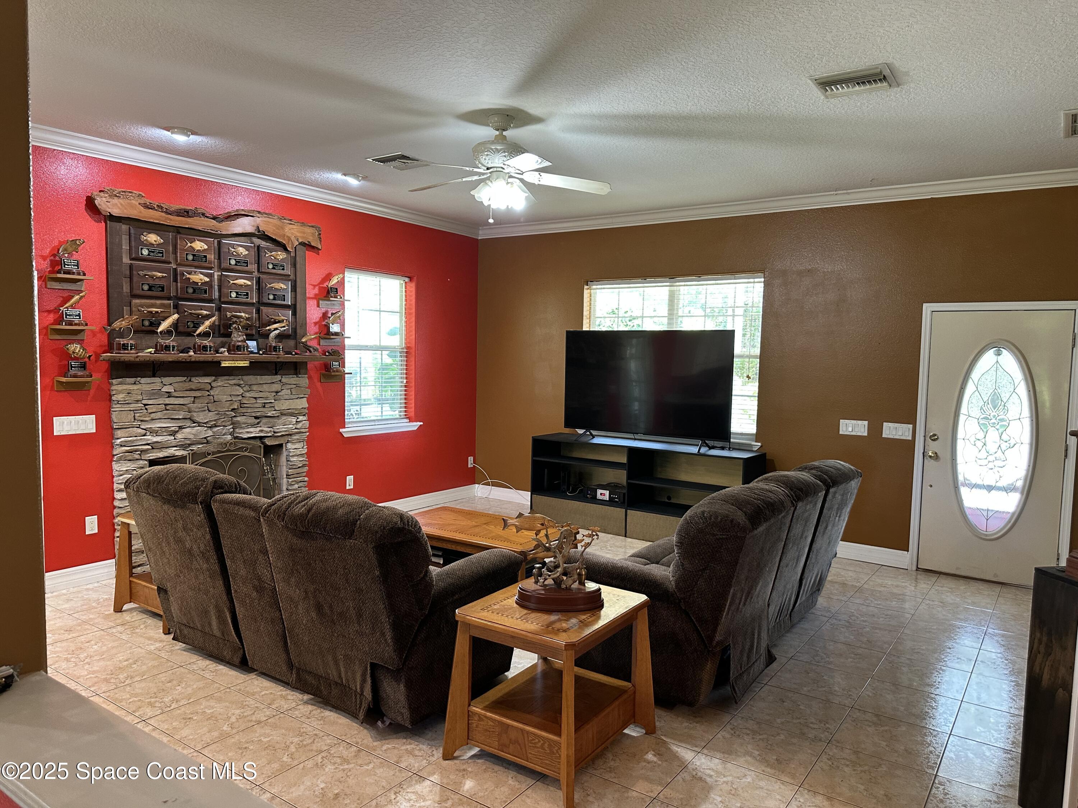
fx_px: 747
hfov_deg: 71.6
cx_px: 539
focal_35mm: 24
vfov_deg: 56.8
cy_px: 404
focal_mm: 6.86
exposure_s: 1/60
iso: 250
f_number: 1.78
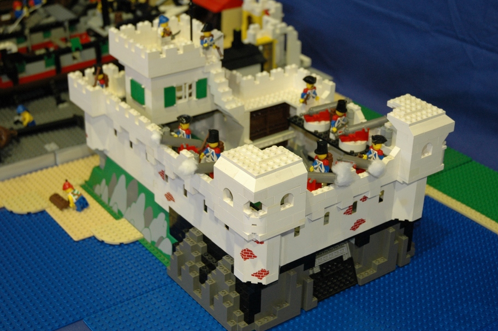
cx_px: 253
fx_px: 885
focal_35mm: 64
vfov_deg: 21.2
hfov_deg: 31.4
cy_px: 156
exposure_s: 1/15
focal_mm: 38
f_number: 4.5
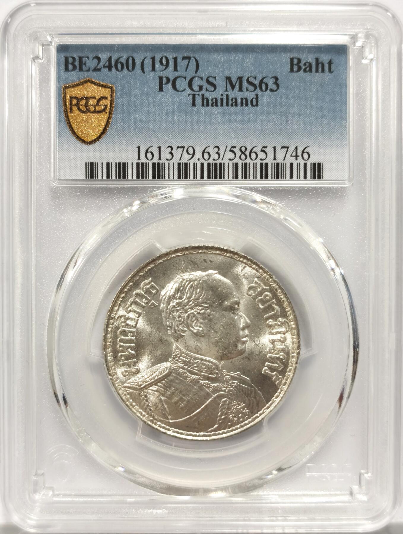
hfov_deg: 27.1
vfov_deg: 35.5
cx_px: 202
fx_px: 835
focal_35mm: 54
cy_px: 267
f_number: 16
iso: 100
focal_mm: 5.56
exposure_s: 1/100
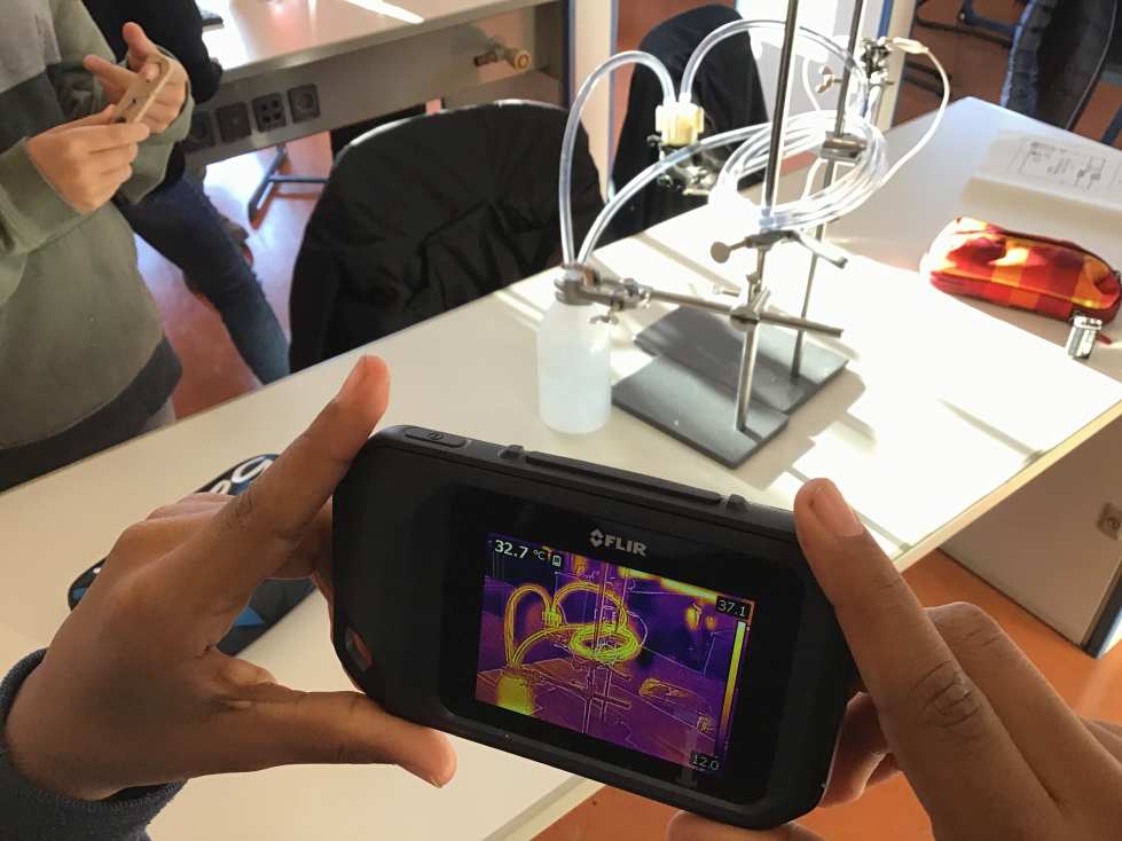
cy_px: 420
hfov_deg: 58.4
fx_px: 1005
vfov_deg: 45.4
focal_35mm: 31
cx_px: 561
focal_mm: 3.3
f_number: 2.4
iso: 40
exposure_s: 1/33
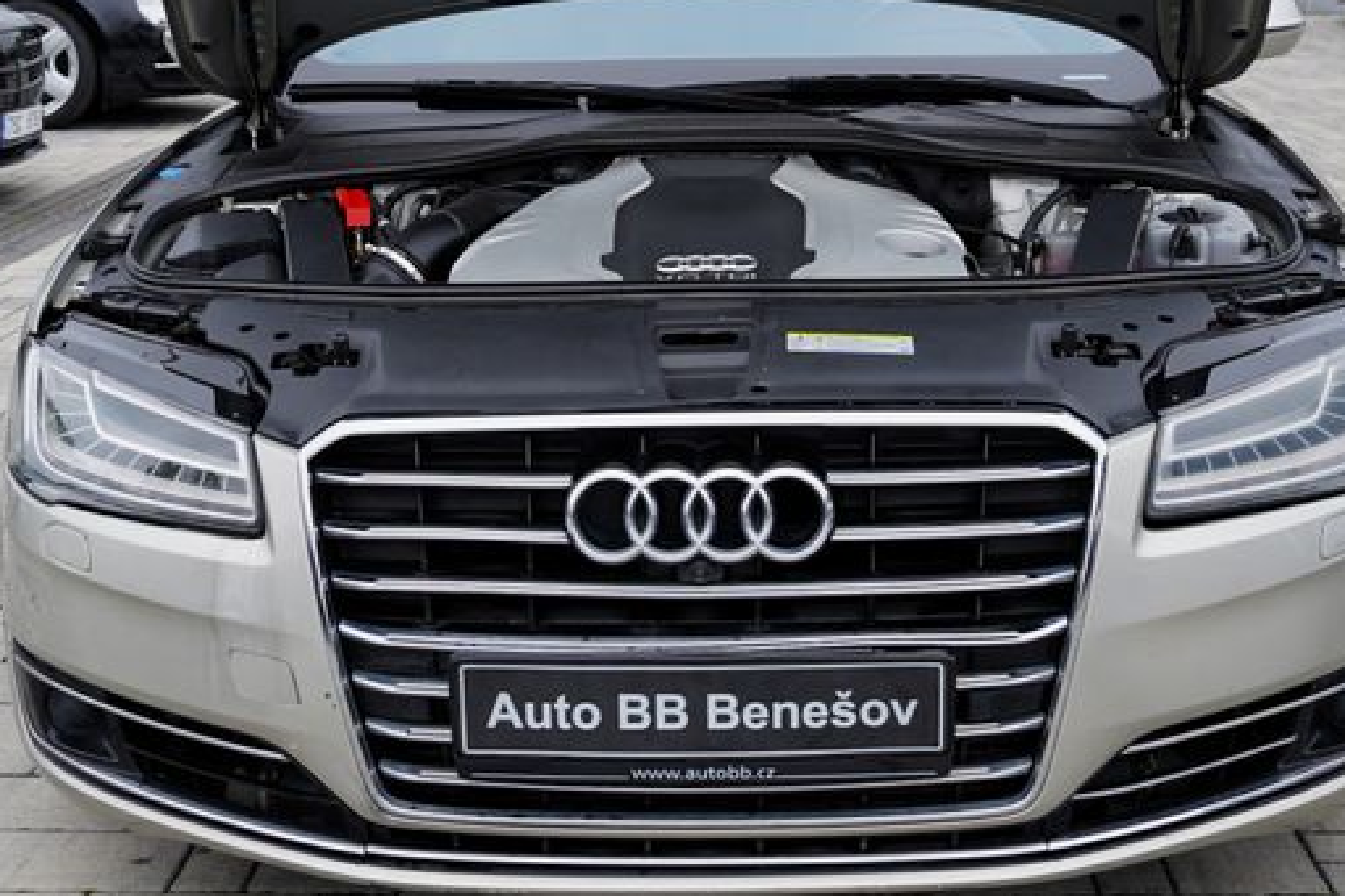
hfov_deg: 33.4
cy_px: 213
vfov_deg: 22.4
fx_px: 2241
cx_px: 686
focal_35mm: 60
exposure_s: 1/80
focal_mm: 30
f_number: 4.5
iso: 100
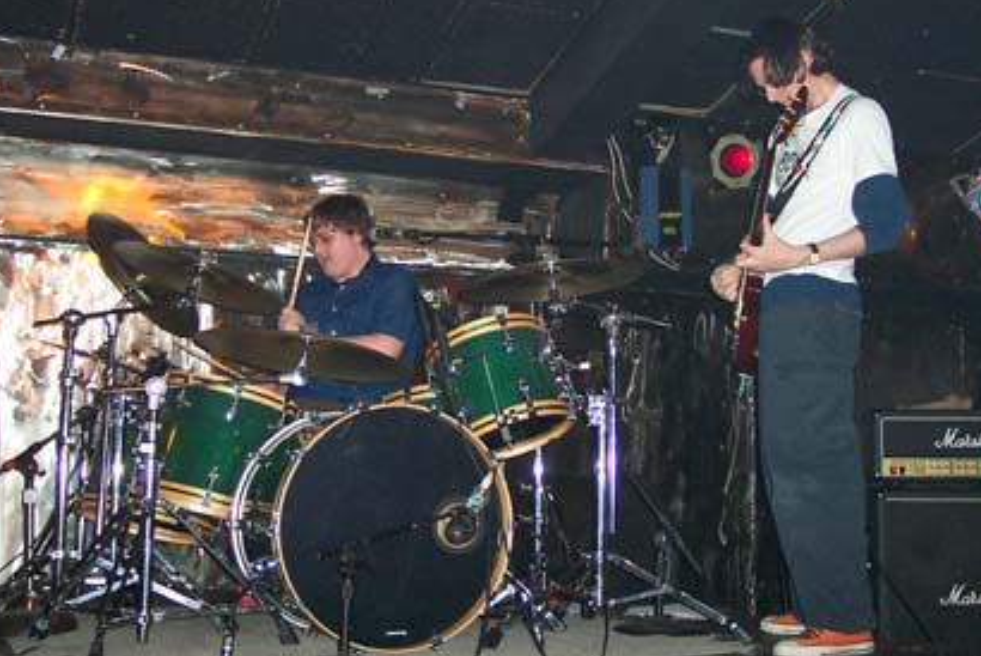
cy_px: 263
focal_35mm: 50
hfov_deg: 39.5
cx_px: 543
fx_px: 1363
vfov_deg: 27.0
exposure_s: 1/30
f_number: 2.8
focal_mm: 8
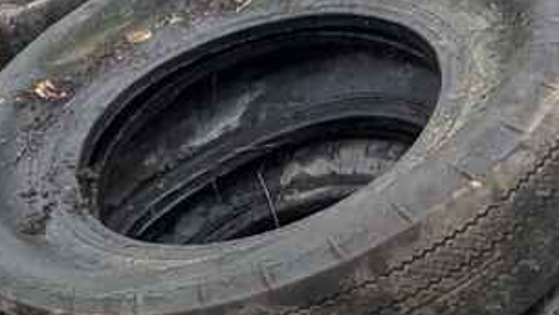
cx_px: -329
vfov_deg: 11.4
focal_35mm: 101
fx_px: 1498
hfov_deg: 18.3
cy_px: -205
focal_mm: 2.35
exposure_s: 1/457
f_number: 2.2
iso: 38
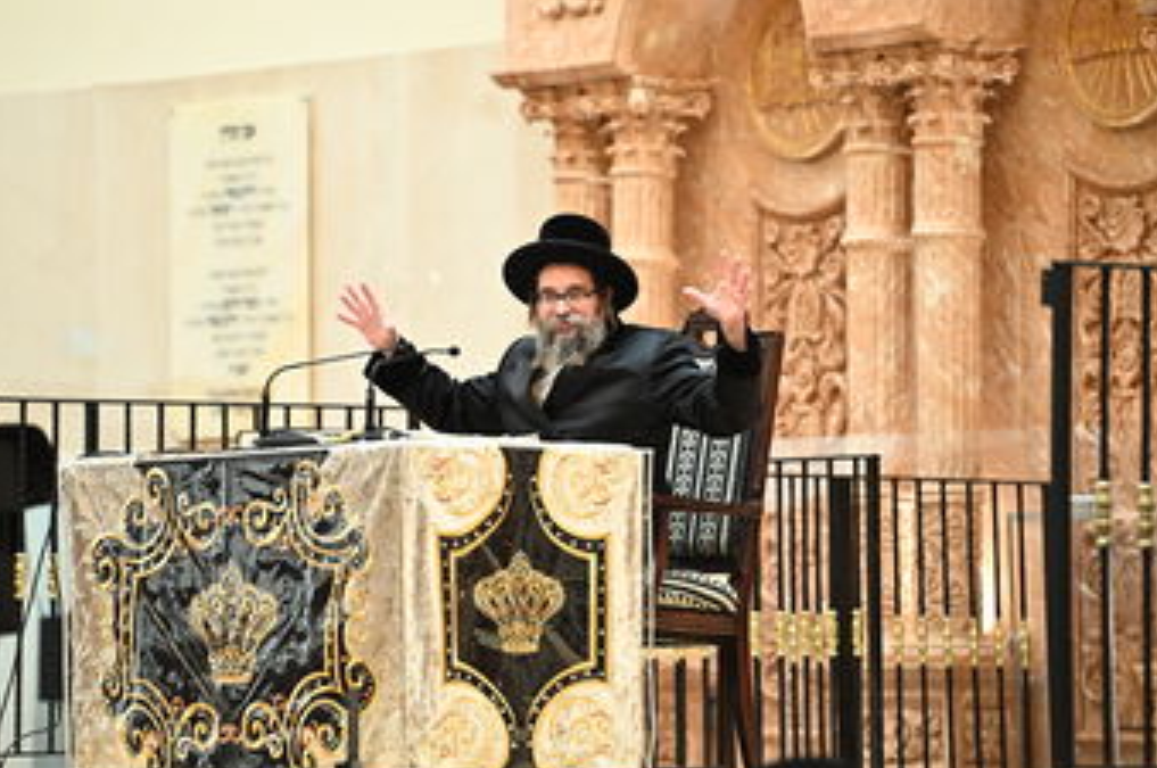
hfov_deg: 8.7
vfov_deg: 5.8
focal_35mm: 236
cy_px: 338
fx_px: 7574
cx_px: 502
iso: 2000
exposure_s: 1/200
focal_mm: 200
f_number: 4
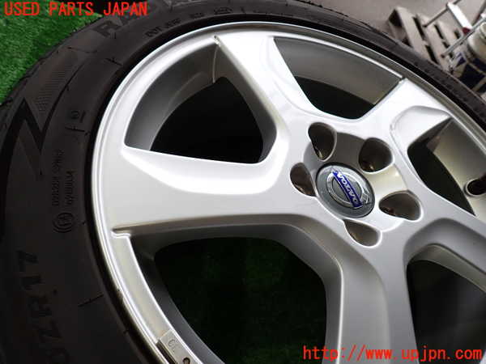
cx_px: 243
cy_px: 182
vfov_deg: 54.9
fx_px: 351
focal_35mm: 25
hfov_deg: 69.4
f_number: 2.8
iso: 100
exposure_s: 1/80
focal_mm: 4.5
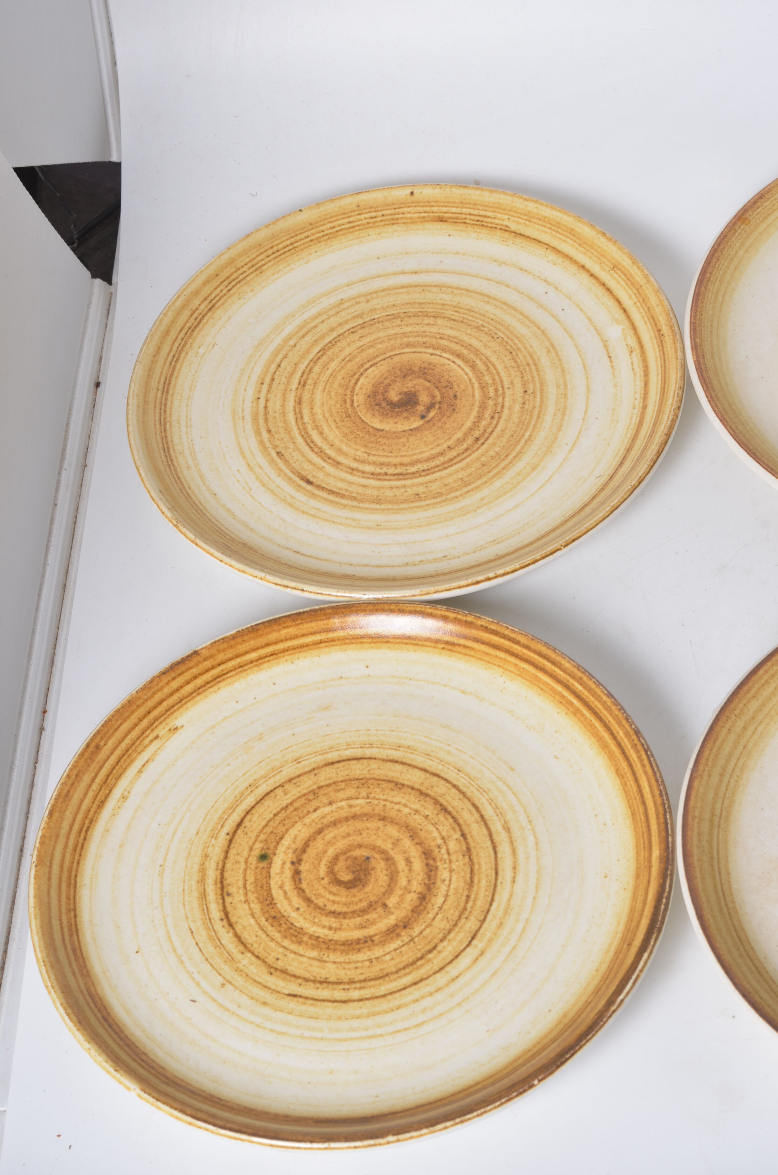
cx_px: 389
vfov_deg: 27.0
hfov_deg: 18.1
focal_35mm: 75
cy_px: 588
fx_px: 2442
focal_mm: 50
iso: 100
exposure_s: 1/125
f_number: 11
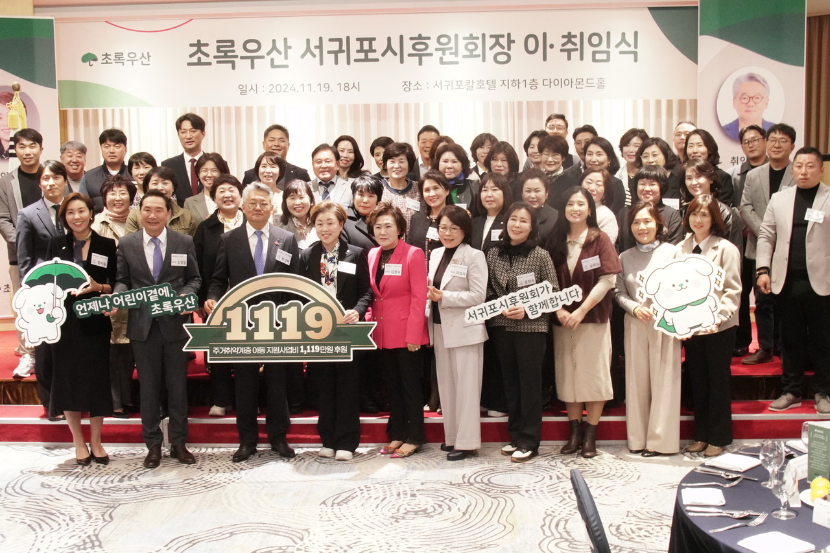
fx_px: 968
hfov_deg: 46.4
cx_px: 415
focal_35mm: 42
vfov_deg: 31.9
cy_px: 276
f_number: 13
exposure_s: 1/10
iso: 8000
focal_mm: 28
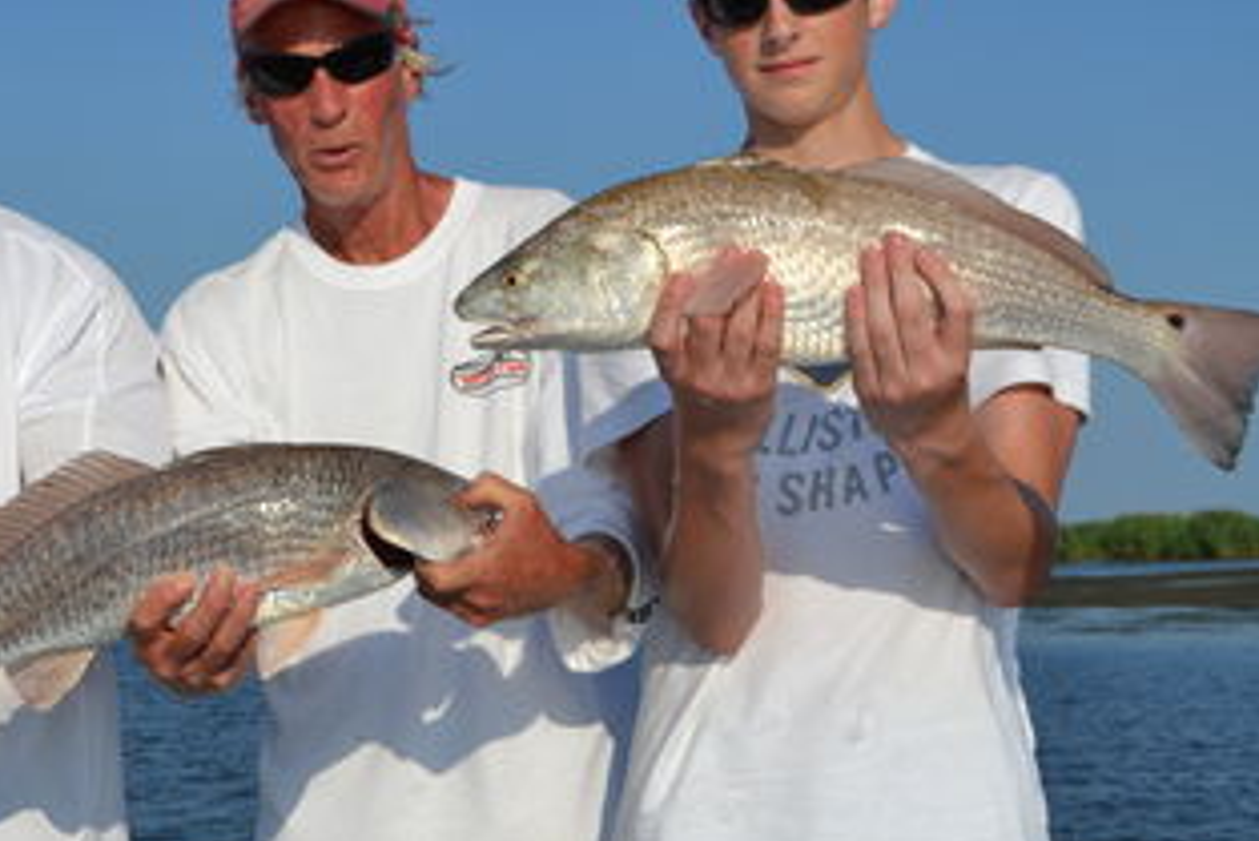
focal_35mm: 69
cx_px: 294
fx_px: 2414
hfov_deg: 28.7
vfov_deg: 19.8
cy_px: 414
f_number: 9
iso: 100
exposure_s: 1/320
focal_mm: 24
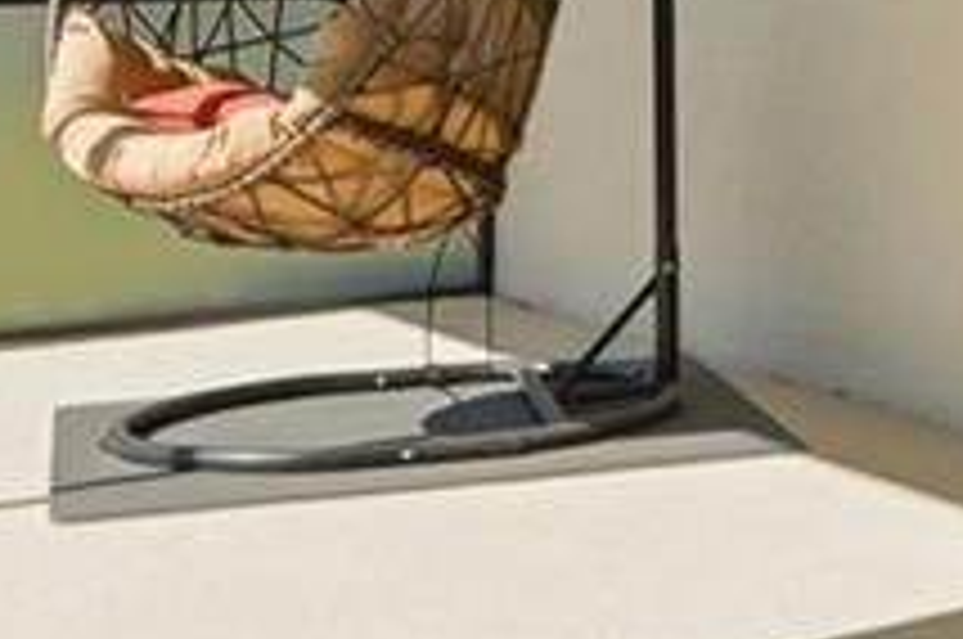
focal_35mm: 112
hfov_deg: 15.5
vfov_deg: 12.0
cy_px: -88
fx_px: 2991
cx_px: 1778
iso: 100
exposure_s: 1/3200
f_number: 7.1
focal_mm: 10
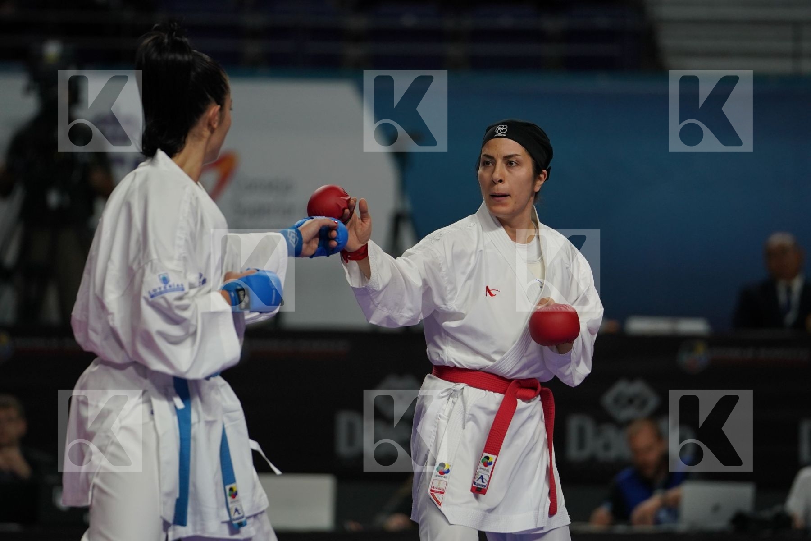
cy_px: 270
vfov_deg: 4.6
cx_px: 406
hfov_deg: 6.9
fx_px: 6758
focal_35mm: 300
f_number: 2.8
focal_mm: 200
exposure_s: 1/1000
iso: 800
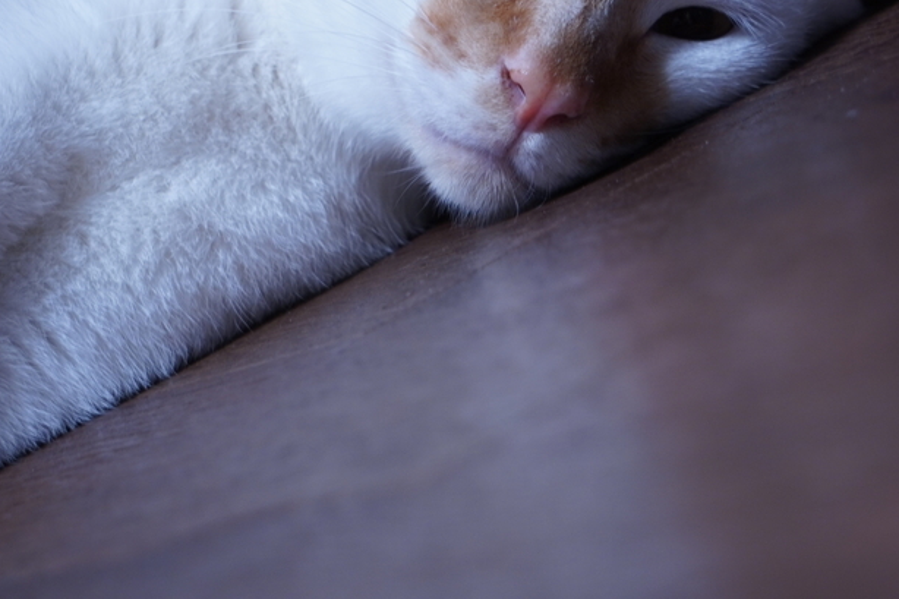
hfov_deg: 6.9
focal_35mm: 299
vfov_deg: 4.6
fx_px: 7464
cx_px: 499
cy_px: 28
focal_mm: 102
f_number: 5.6
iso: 400
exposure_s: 1/10
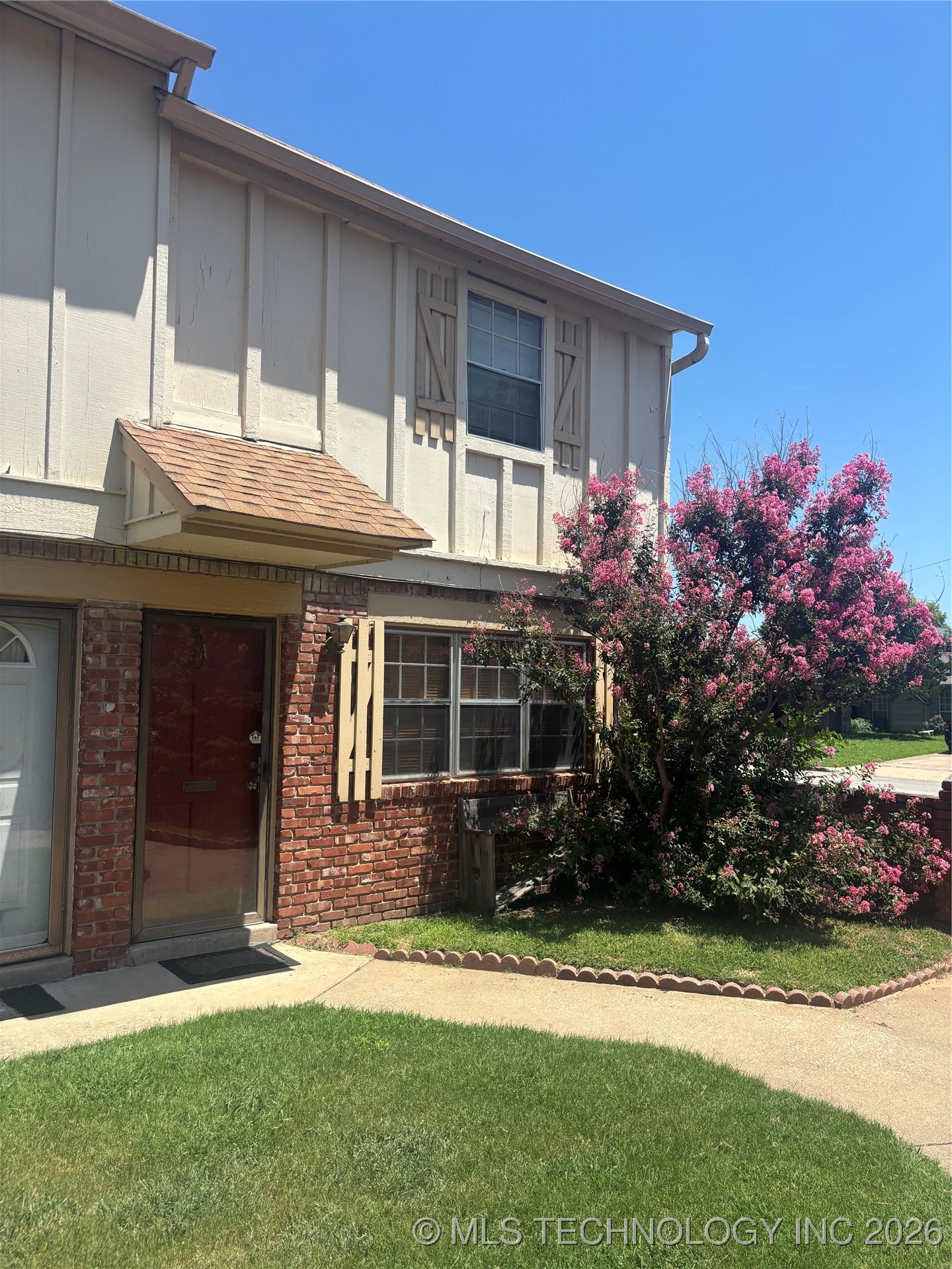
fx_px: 953
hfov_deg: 53.1
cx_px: 476
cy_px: 634
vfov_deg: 67.3
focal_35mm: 26
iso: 50
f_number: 1.6
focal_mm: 5.96
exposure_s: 1/2639
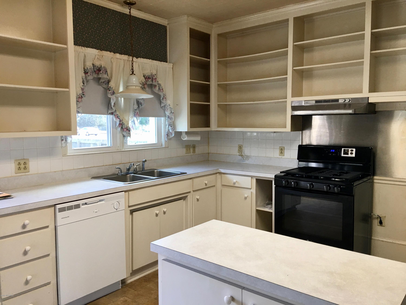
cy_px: 152
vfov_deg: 48.2
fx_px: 340
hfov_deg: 61.7
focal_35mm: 29
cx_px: 203
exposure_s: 1/30
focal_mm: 4.15
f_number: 2.2
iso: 32
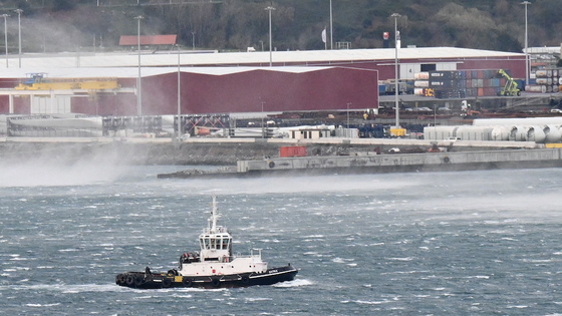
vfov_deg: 3.0
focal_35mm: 407
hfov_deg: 5.3
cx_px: 204
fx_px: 6065
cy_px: 230
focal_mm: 200
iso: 2500
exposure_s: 1/500
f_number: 6.3
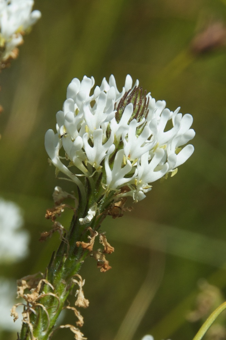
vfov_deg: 8.1
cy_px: 170
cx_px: 113
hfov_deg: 5.4
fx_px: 2405
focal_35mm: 255
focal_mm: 170
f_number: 14
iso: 200
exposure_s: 1/200
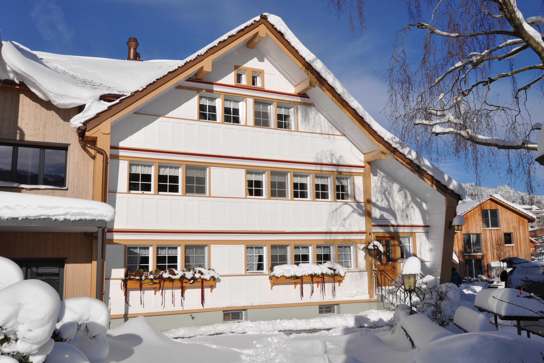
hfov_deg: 57.9
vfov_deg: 40.5
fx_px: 491
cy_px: 178
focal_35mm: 33
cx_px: 267
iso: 200
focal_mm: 21
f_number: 13
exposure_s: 1/640
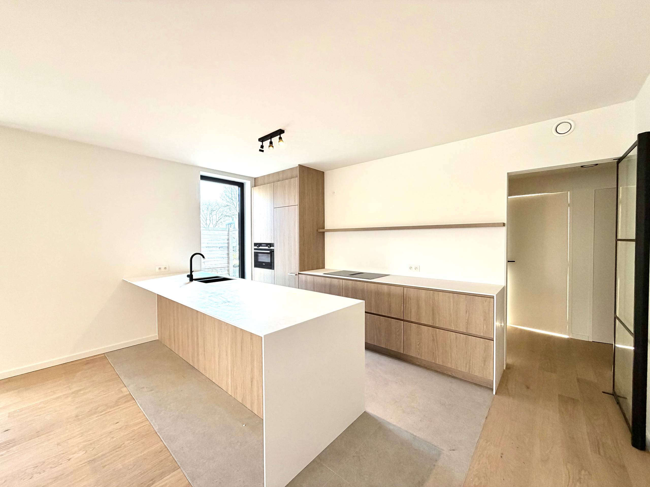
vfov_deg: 85.7
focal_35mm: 14
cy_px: 244
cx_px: 325
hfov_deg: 102.1
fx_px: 263
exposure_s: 1/121
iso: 125
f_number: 2.2
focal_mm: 2.22
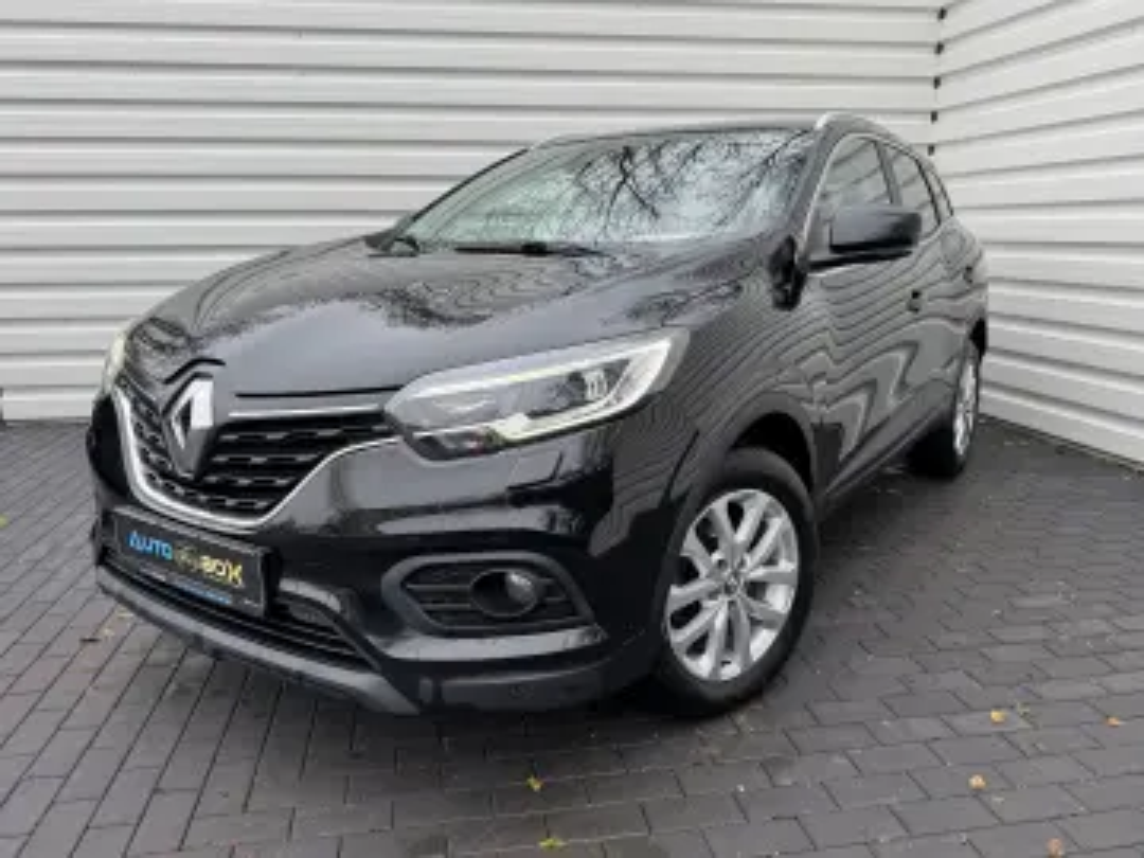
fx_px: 793
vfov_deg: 56.8
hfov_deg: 71.6
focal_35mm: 24
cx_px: 572
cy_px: 429
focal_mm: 6.76
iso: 80
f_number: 1.78
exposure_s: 1/438
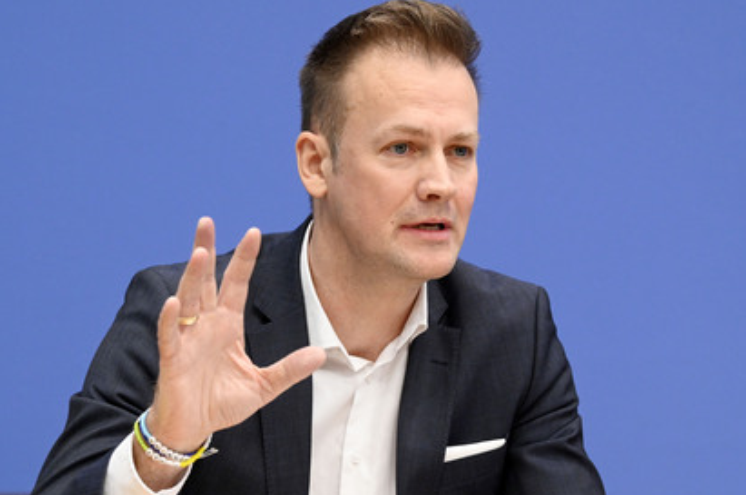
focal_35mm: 112
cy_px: 241
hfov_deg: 18.3
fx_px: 2318
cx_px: 364
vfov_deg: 12.2
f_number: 6.3
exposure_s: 1/500
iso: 6400
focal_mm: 102
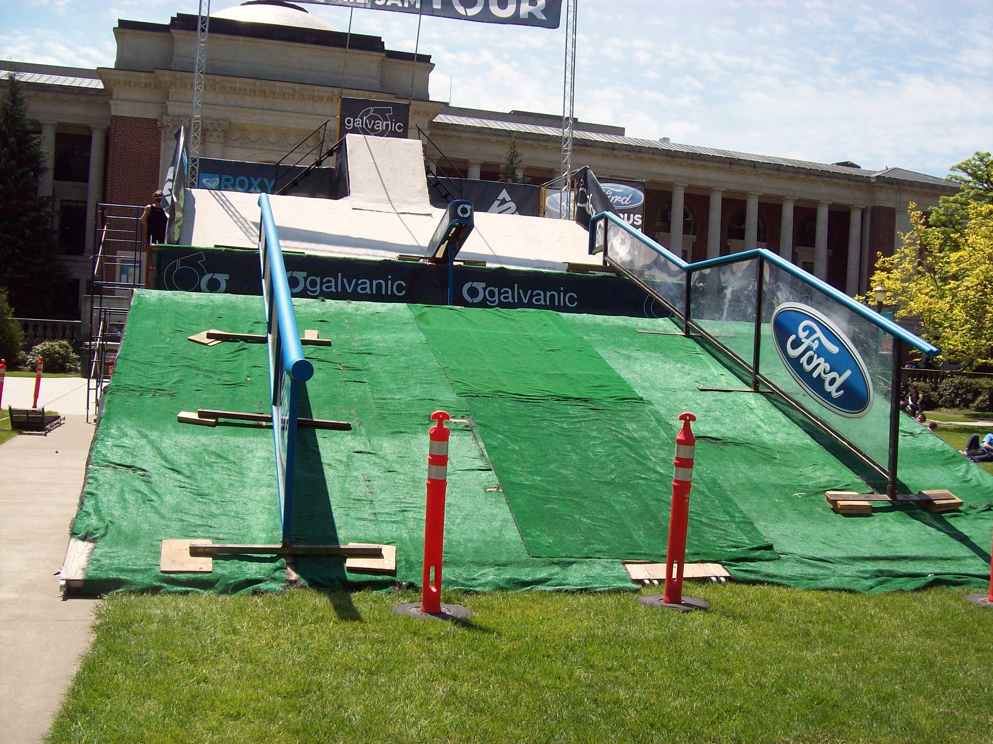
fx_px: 1033
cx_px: 496
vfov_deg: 39.7
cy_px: 372
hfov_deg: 51.4
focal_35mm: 36
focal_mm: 6
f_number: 4.8
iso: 80
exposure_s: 1/497
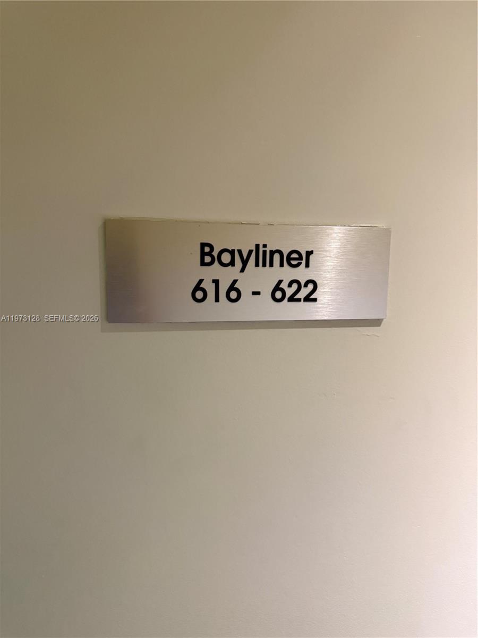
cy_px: 319
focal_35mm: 24
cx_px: 239
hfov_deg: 56.8
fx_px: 442
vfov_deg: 71.6
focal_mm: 6.76
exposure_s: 1/60
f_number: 1.78
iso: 500
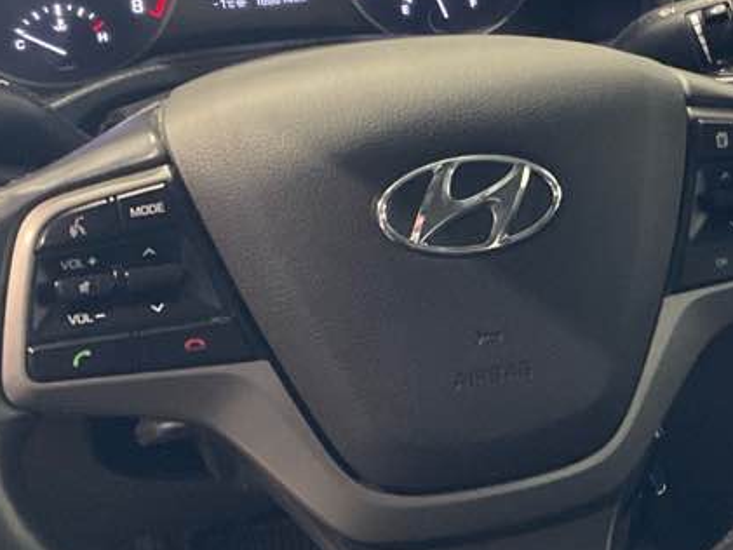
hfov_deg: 24.6
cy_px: 165
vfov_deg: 18.8
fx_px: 1652
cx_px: 586
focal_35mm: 78
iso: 320
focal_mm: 3
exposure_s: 1/30
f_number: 1.8
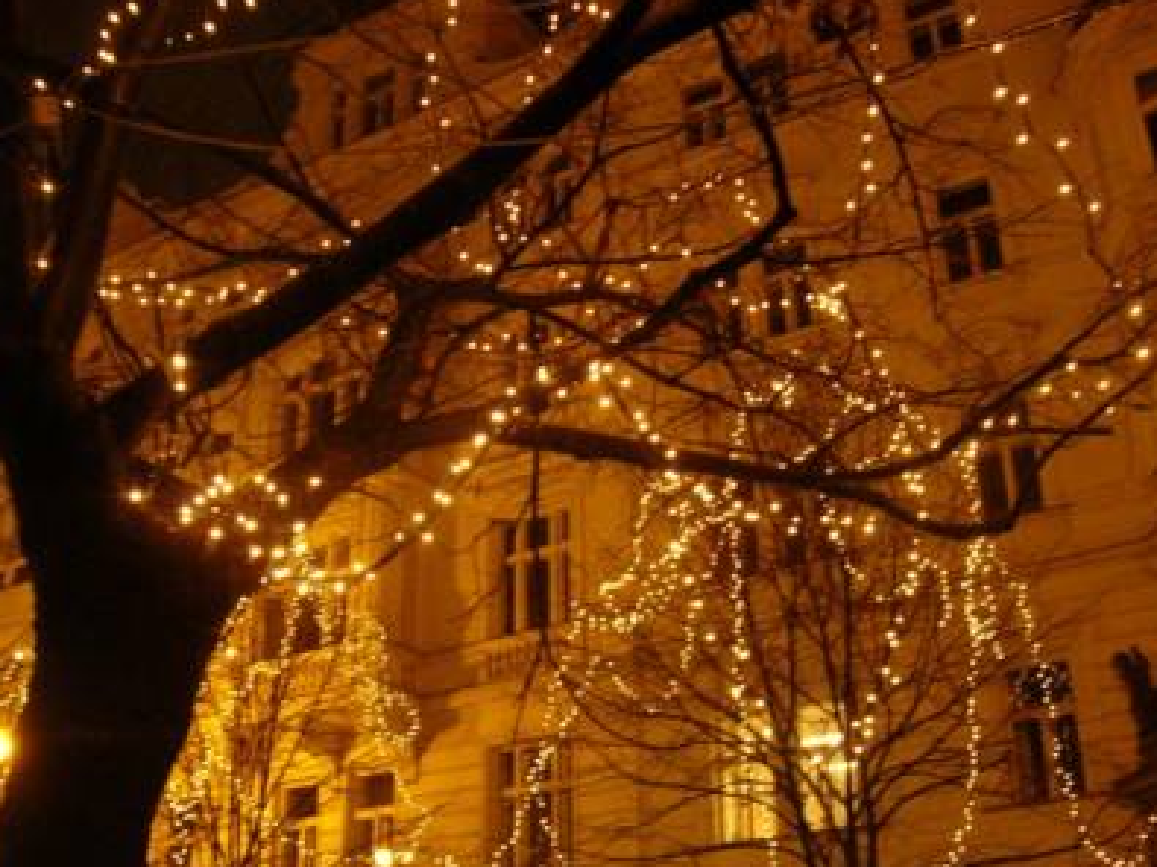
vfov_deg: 35.1
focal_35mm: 41
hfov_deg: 45.8
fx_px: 1370
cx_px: 542
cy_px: 477
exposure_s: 1/8
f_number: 2.8
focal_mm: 60
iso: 256
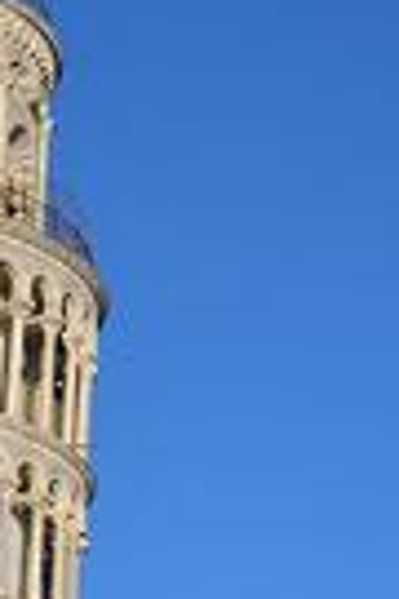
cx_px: -219
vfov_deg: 10.9
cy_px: 1029
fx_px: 2959
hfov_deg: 7.6
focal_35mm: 178
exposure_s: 1/800
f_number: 8
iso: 200
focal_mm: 40
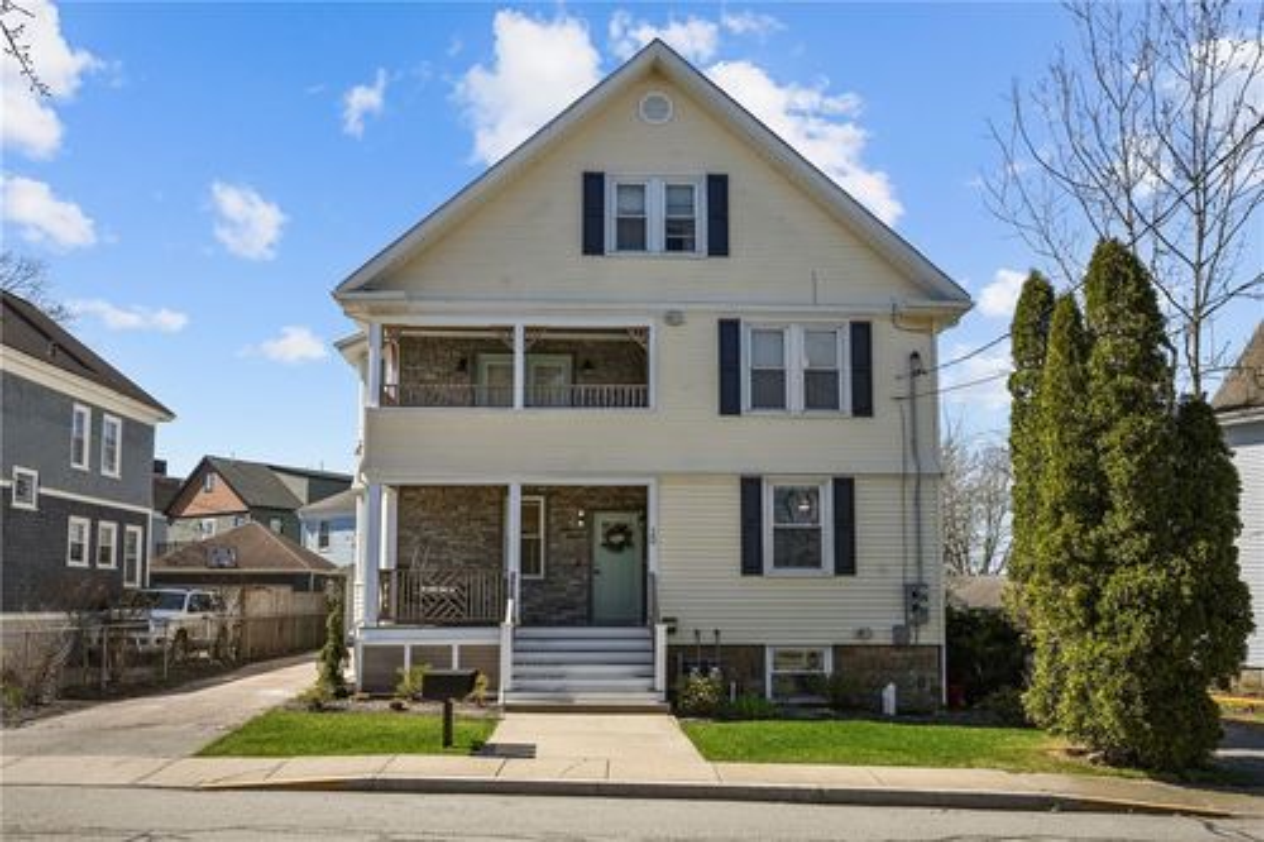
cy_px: 421
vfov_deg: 46.4
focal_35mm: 28
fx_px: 983
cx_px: 632
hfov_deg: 65.5
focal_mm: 28
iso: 500
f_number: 10
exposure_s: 1/800
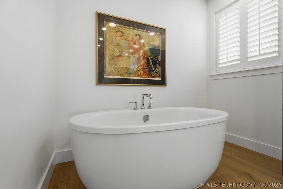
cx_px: 142
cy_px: 94
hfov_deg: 96.7
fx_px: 126
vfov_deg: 73.7
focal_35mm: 16
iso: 160
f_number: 8
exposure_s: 1/320
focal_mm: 16
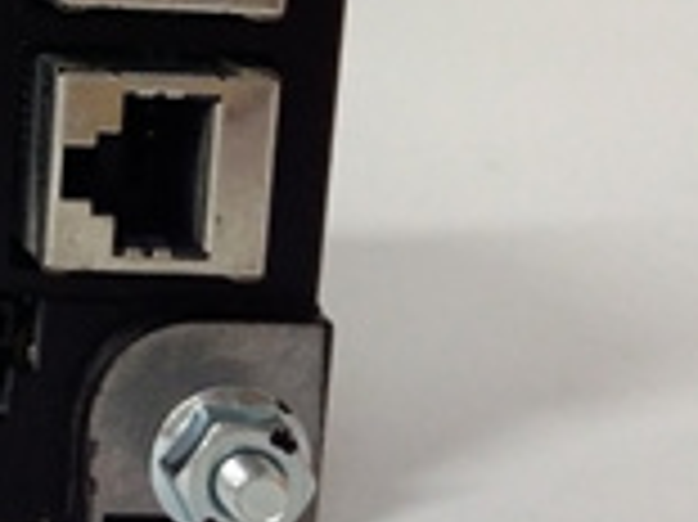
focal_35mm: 87
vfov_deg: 16.5
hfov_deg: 19.4
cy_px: -25
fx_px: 1753
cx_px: -378
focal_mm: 3.79
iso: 472
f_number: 2
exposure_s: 1/33
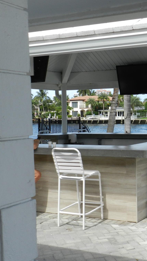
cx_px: 140
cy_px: 129
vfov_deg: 37.2
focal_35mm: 56
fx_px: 388
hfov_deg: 20.9
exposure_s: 1/800
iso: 160
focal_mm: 6.7
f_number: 4
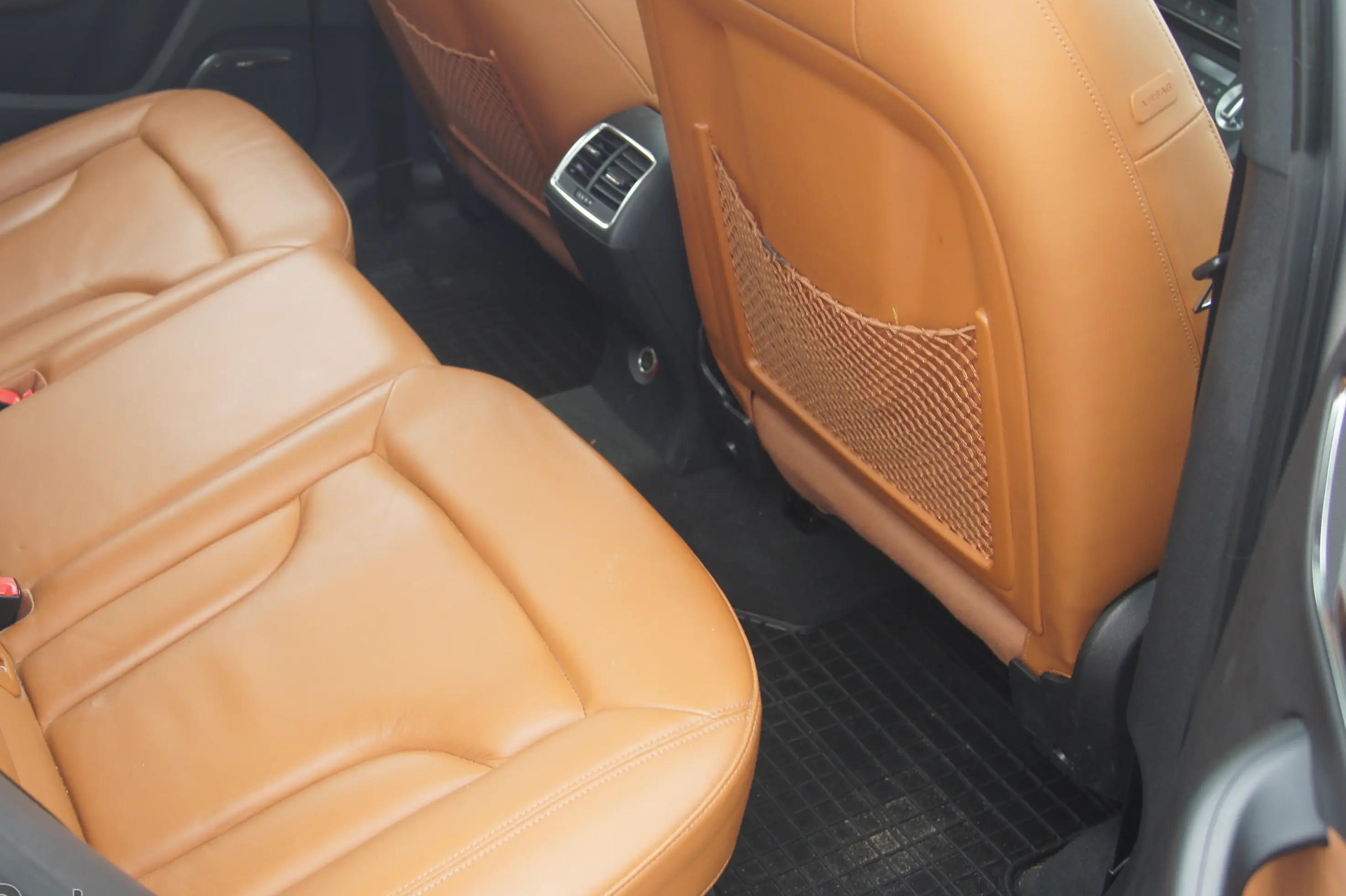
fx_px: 1607
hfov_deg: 45.1
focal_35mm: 43
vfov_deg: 31.1
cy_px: 369
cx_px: 512
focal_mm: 22
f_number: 4
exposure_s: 1/40
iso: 200
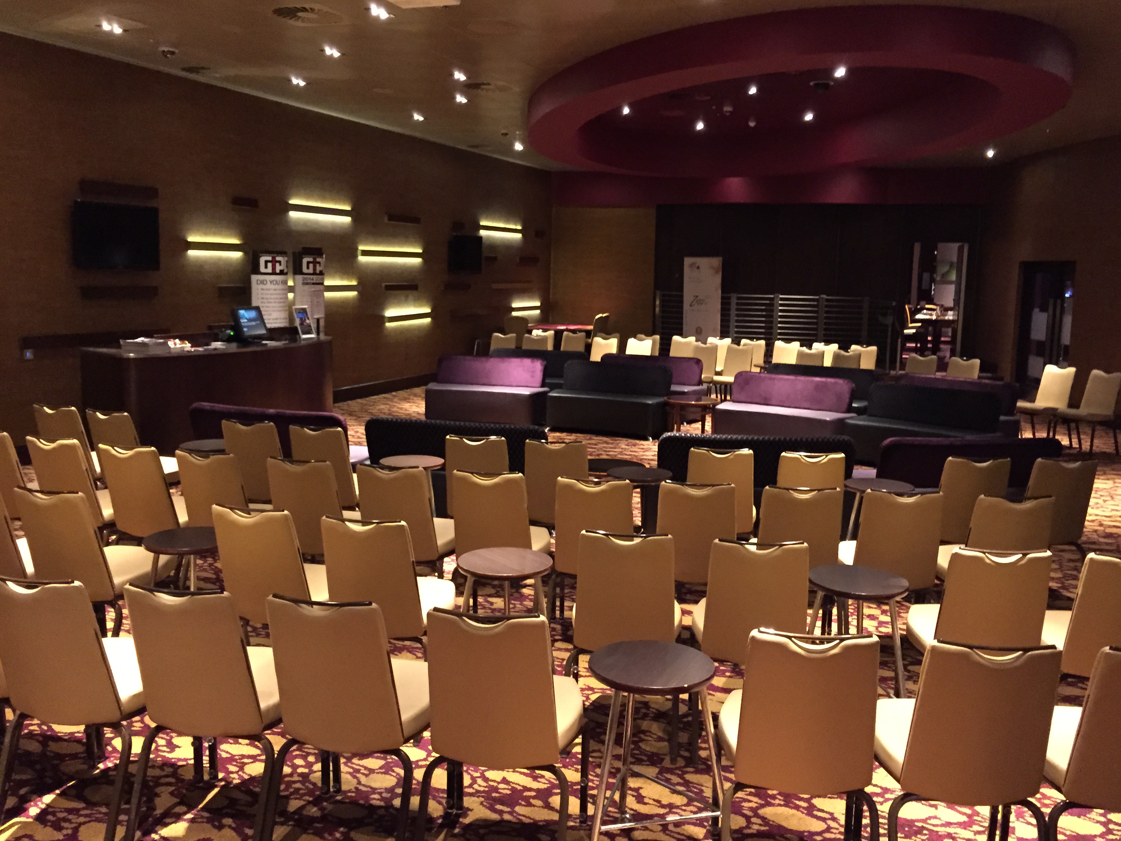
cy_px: 398
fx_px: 1004
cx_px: 599
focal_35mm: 31
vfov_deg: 45.4
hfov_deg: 58.3
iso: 400
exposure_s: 1/15
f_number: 2.2
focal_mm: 4.15
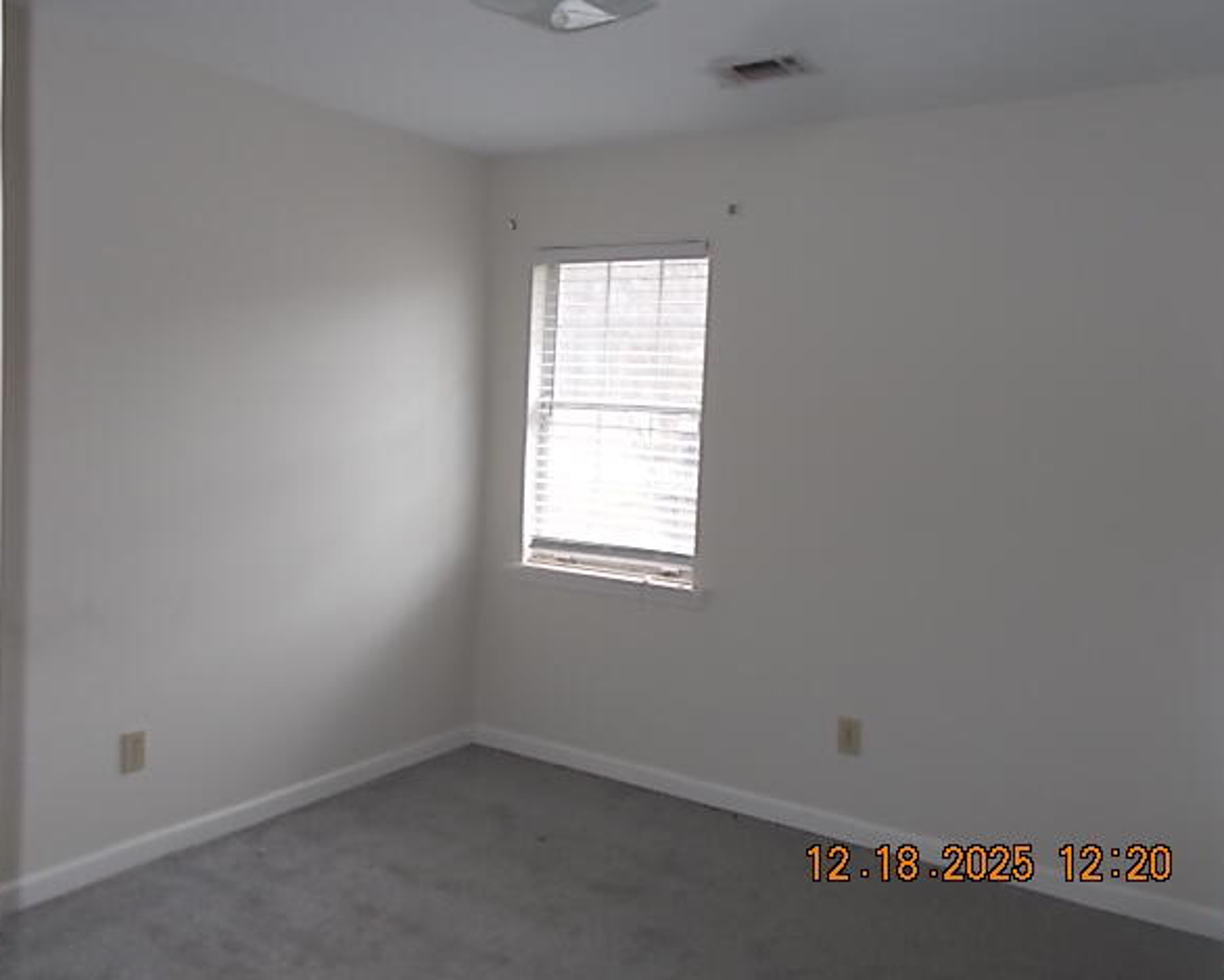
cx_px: 570
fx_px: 1159
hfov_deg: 55.6
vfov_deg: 45.8
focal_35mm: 32
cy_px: 481
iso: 125
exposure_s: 1/25
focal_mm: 5.3
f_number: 3.4
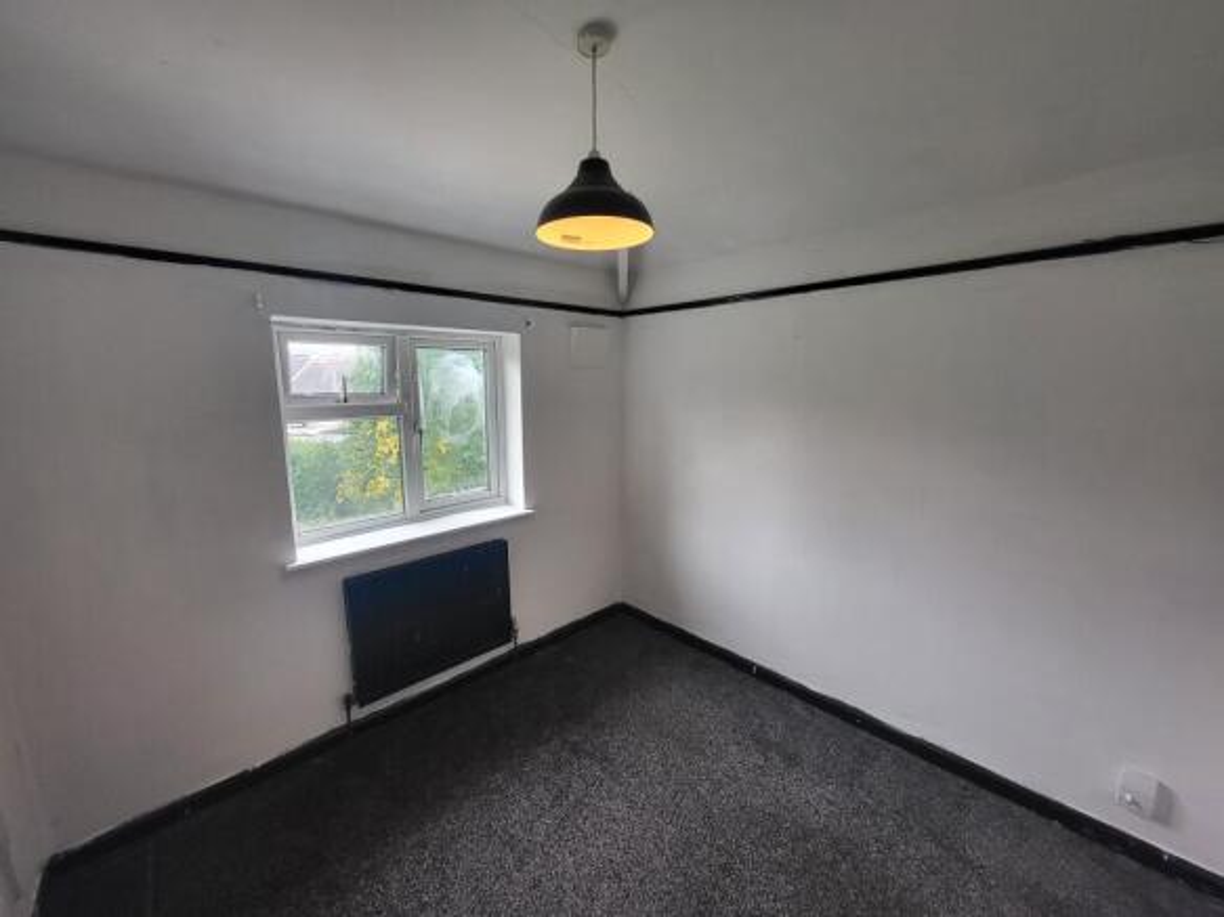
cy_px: 458
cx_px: 612
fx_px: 460
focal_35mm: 13
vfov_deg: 89.9
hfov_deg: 106.2
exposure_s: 1/50
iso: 160
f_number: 2.2
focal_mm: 1.74
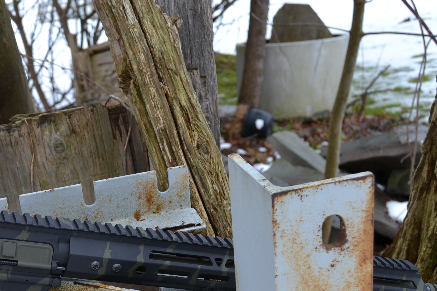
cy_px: 263
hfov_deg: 30.6
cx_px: 26
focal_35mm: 62
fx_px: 752
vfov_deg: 21.4
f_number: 5.6
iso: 160
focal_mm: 20
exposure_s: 1/125
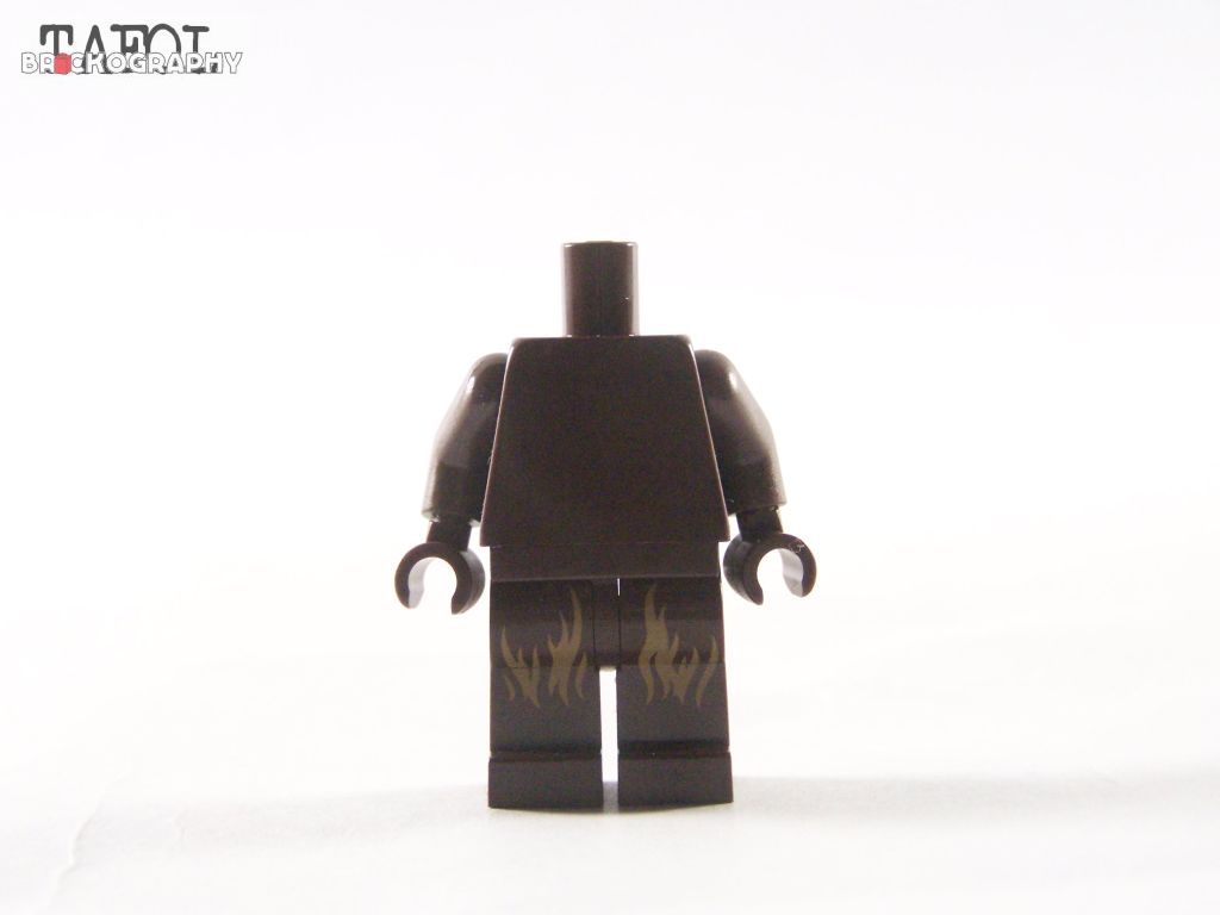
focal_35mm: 94
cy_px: 458
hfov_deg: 20.9
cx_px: 610
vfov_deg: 15.7
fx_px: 3313
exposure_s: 1/60
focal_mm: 15.6
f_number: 3.2
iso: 400
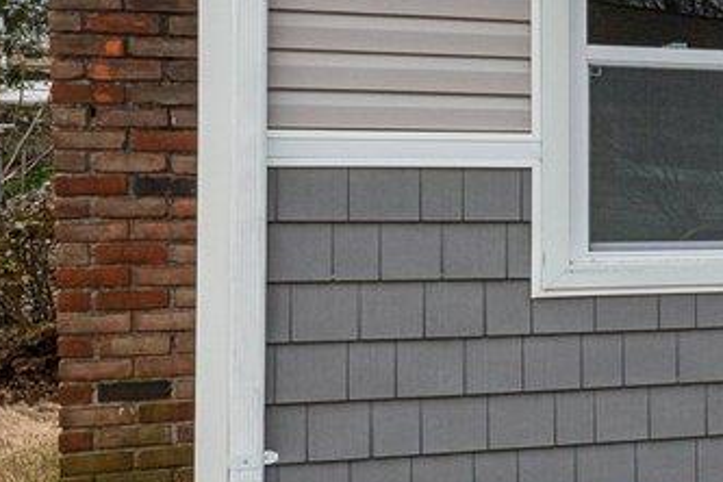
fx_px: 1727
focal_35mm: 86
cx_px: 1704
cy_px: 107
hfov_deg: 15.0
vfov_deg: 15.8
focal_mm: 14
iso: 400
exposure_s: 1/250
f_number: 9
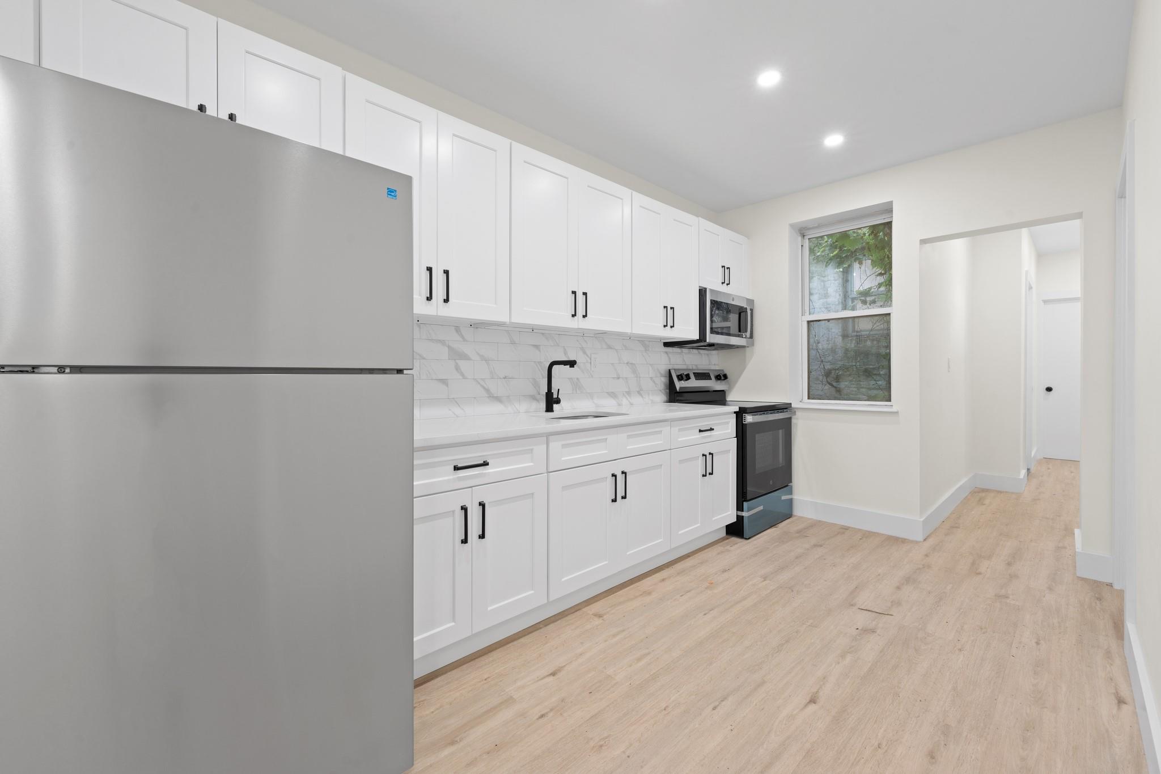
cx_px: 580
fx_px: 451
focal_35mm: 14
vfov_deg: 81.2
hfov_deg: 104.3
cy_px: 387
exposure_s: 1/1.67
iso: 250
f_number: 10
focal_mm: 14
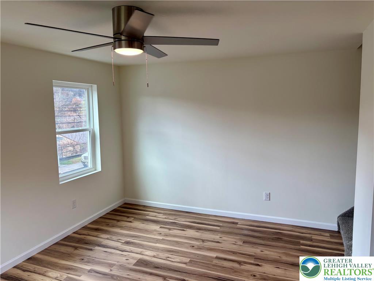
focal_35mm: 26
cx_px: 187
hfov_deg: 67.3
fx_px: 281
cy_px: 140
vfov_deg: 53.1
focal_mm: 5.96
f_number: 1.6
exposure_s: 1/120
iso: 40
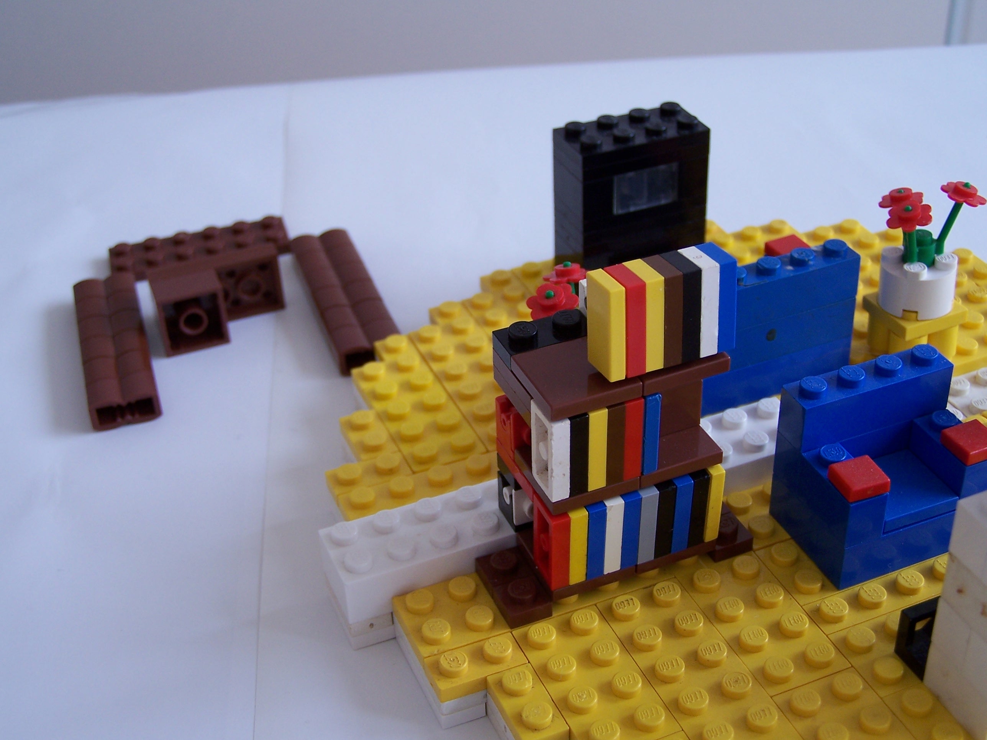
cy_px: 370
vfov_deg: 28.6
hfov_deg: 37.5
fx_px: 1454
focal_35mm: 51
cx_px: 494
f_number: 3
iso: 80
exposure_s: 1/30
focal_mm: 8.5
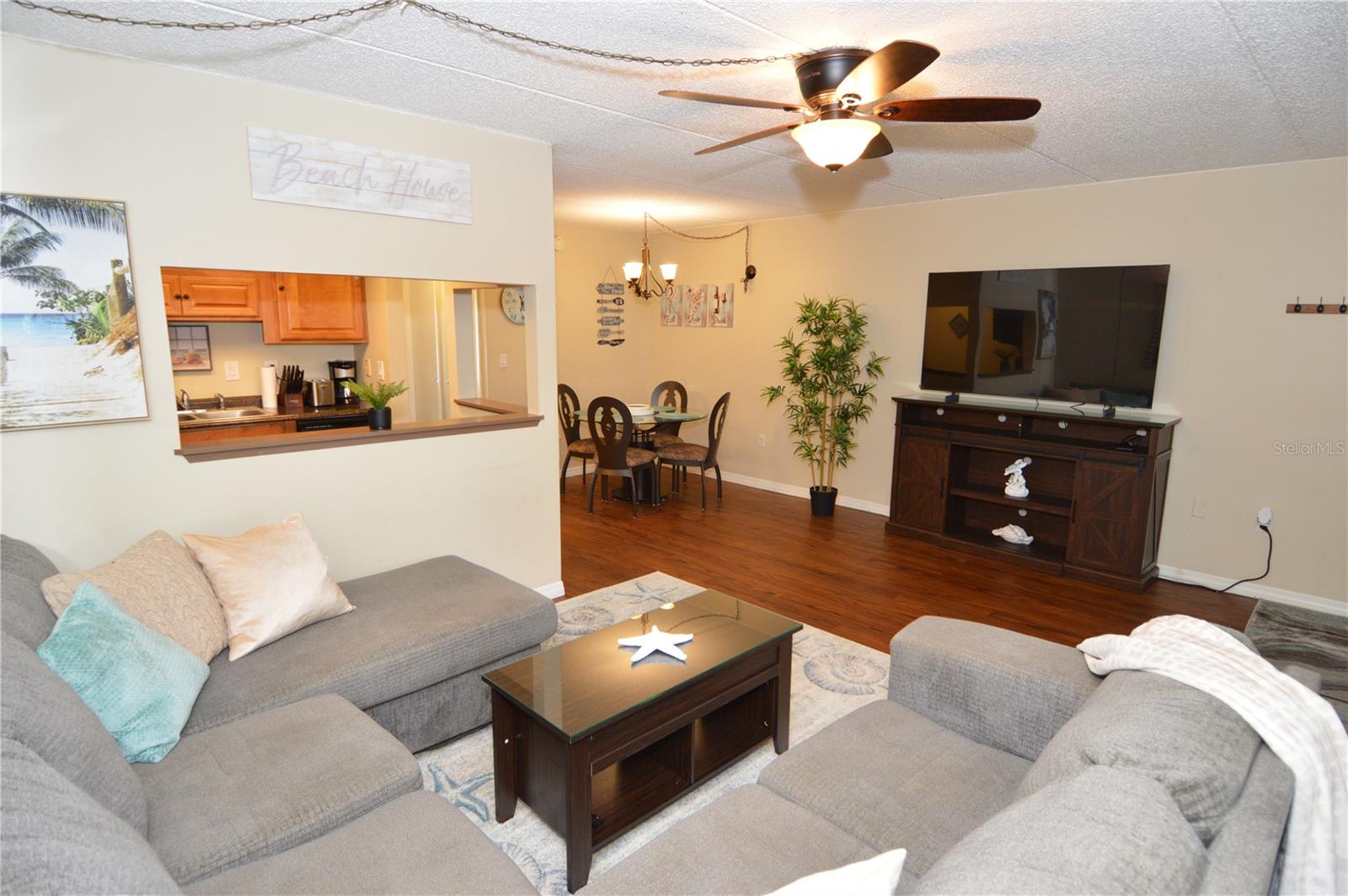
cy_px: 448
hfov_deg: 90.1
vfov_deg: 67.3
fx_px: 673
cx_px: 674
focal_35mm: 18
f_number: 4
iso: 560
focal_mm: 12
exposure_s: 1/60
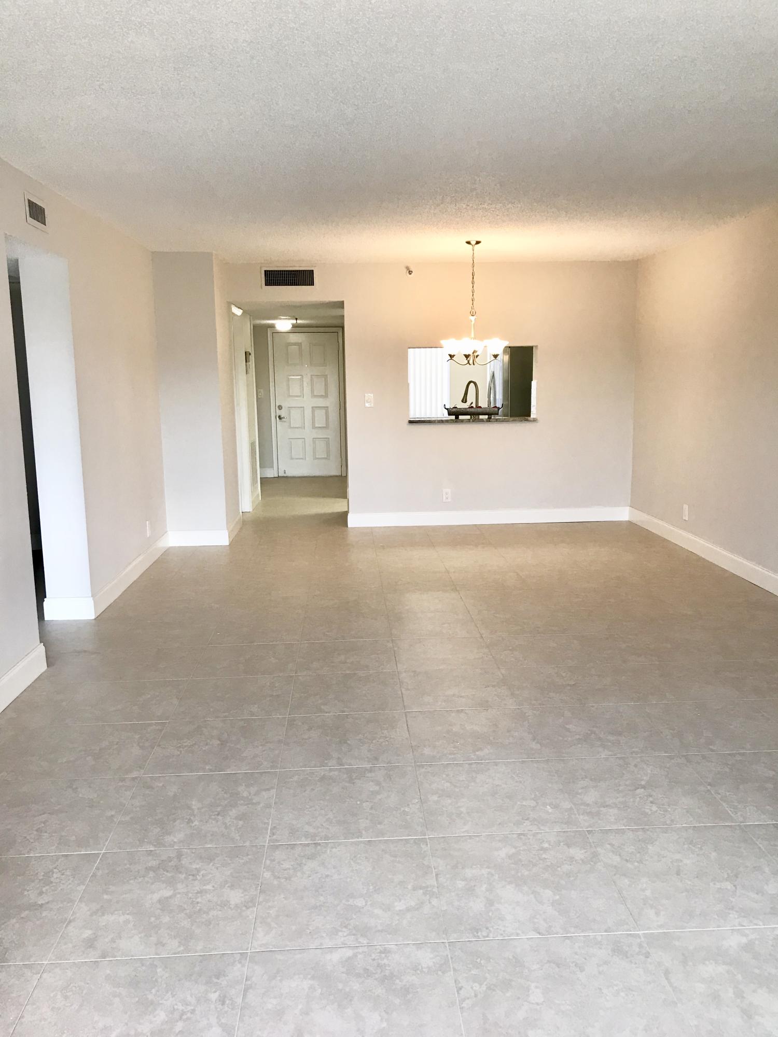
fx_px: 839
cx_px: 389
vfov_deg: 63.4
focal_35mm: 28
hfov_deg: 49.7
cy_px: 518
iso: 25
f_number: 1.8
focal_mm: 3.99
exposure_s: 1/40
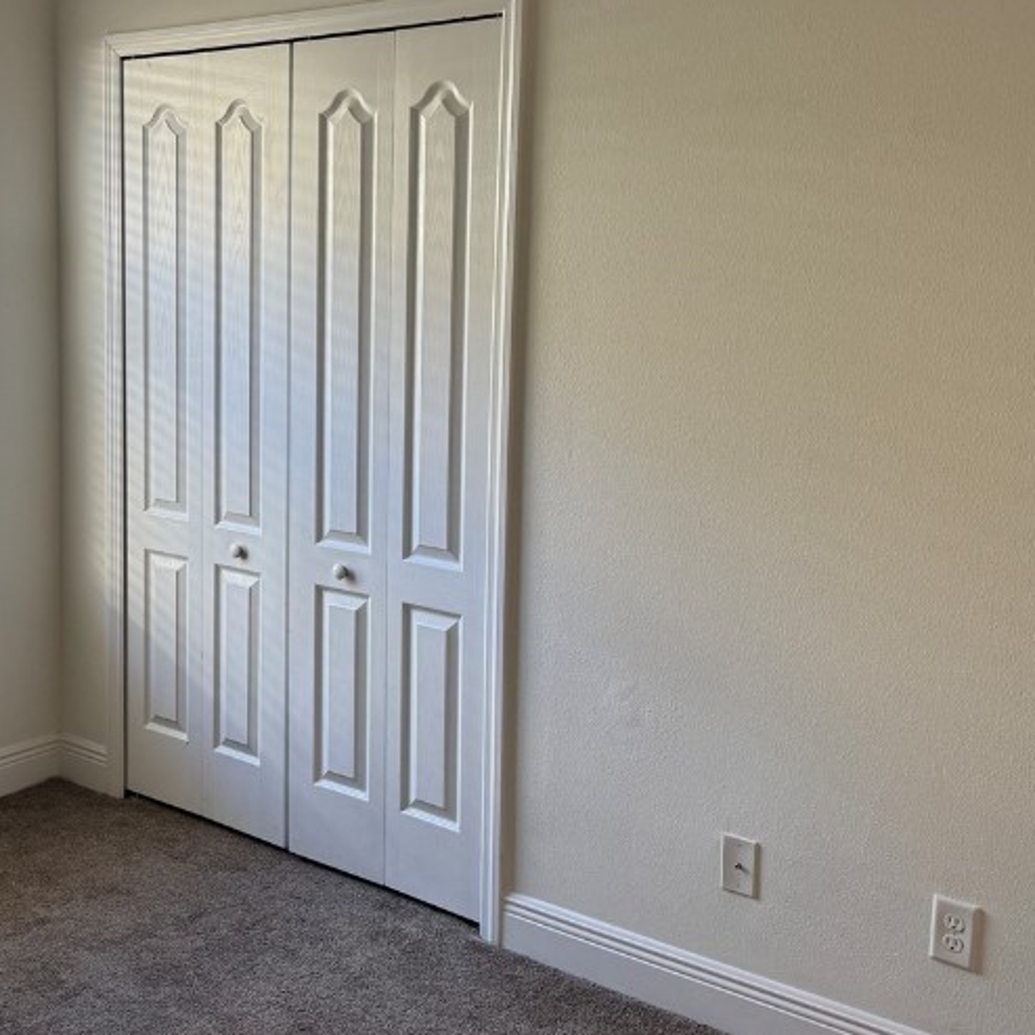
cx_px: 233
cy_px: 396
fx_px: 1488
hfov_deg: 37.2
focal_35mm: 44
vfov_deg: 38.1
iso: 125
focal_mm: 6.76
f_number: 1.78
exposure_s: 1/120
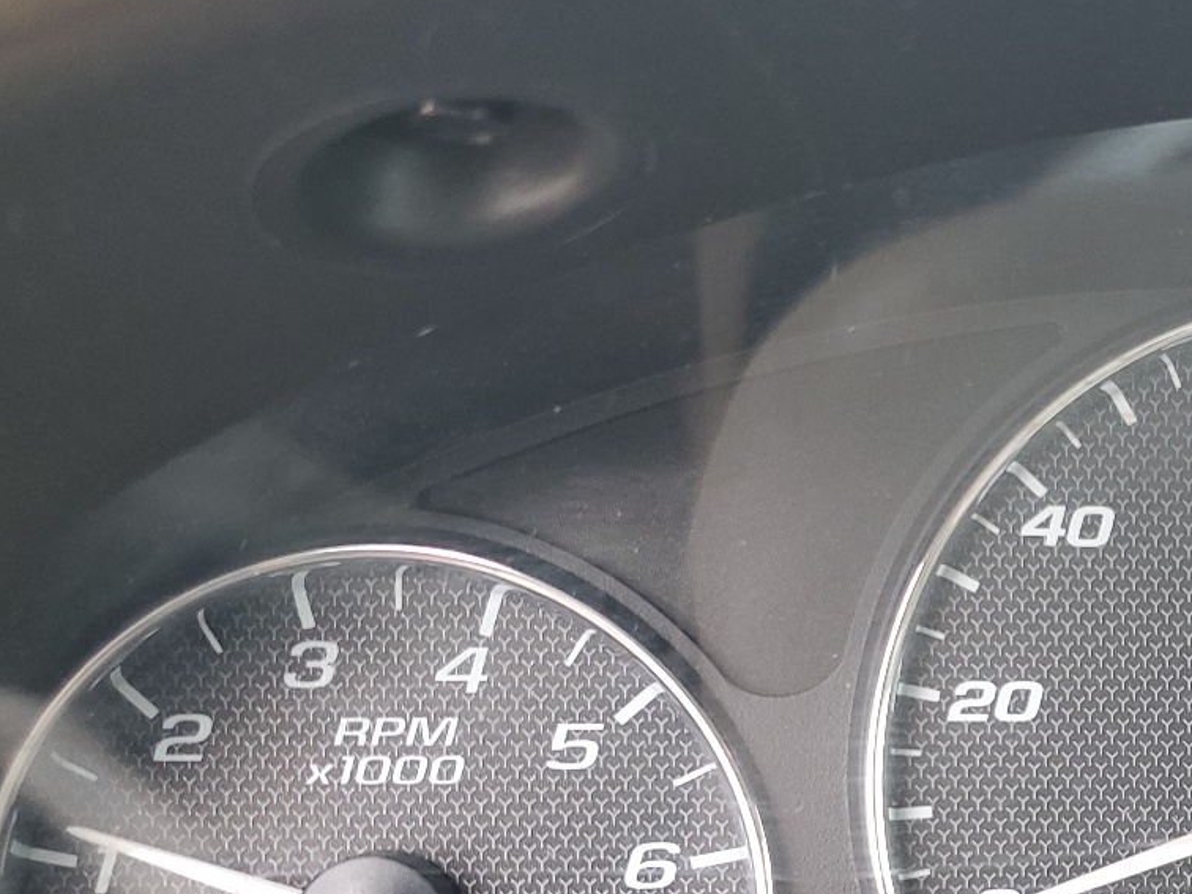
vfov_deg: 25.6
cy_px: 829
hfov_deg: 32.3
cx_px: 1183
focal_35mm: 55
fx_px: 1894
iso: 74
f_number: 1.5
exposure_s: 1/120
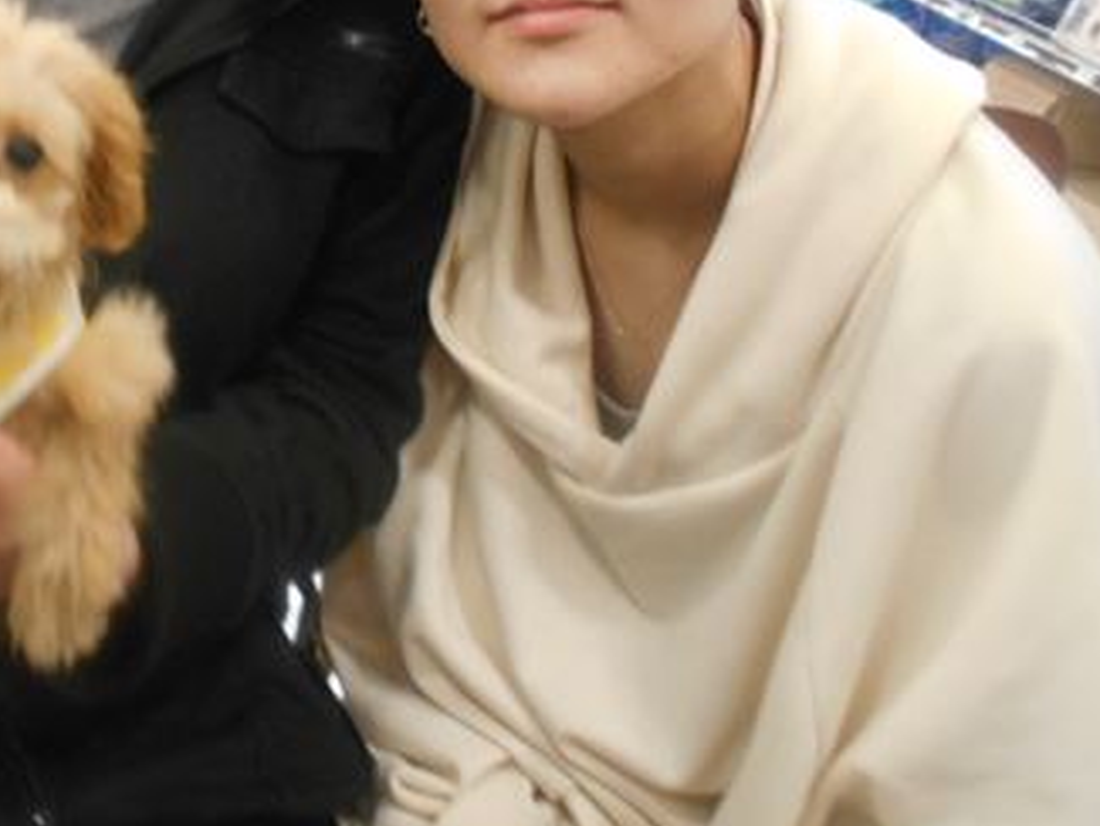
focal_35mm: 48
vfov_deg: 29.2
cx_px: 230
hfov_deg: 38.3
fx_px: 1526
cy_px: 102
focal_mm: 4.6
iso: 320
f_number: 3.2
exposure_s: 1/30
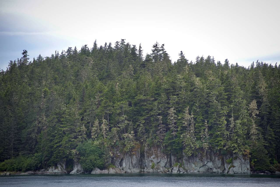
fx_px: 1517
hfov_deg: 10.5
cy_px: 94
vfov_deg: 7.0
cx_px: 140
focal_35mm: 195
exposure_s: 1/400
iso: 140
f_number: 5.3
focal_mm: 195
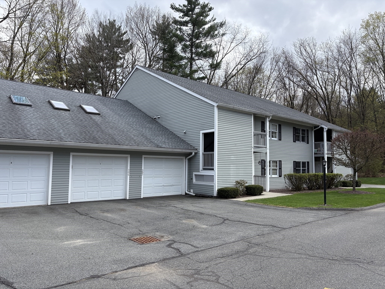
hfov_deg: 67.3
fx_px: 289
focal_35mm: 26
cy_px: 144
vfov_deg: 53.1
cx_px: 192
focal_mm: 5.96
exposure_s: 1/1626
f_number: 1.6
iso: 50
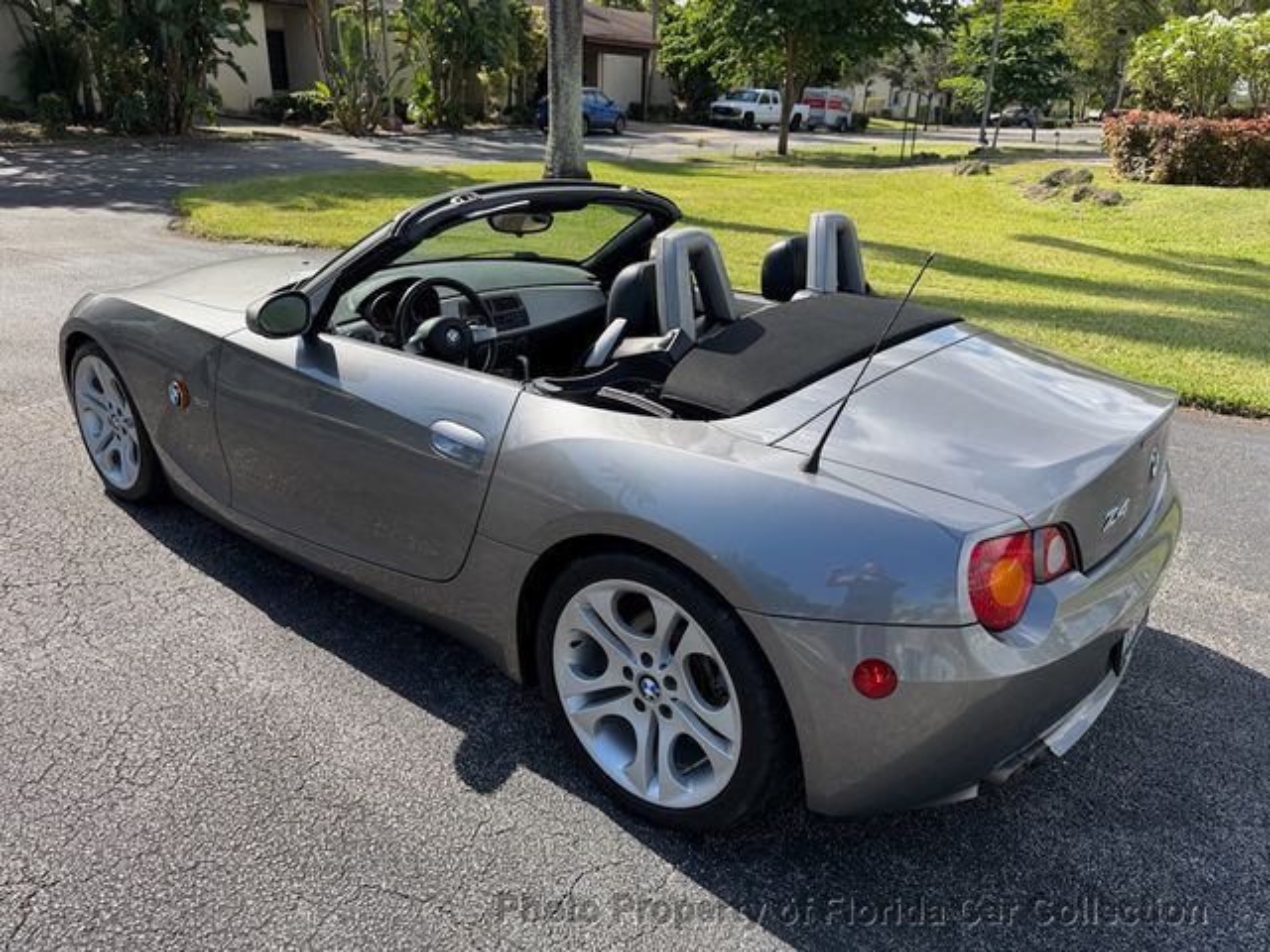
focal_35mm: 24
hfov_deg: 71.6
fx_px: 881
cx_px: 635
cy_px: 476
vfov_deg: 56.8
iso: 80
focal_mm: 6.76
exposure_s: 1/2169
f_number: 1.78
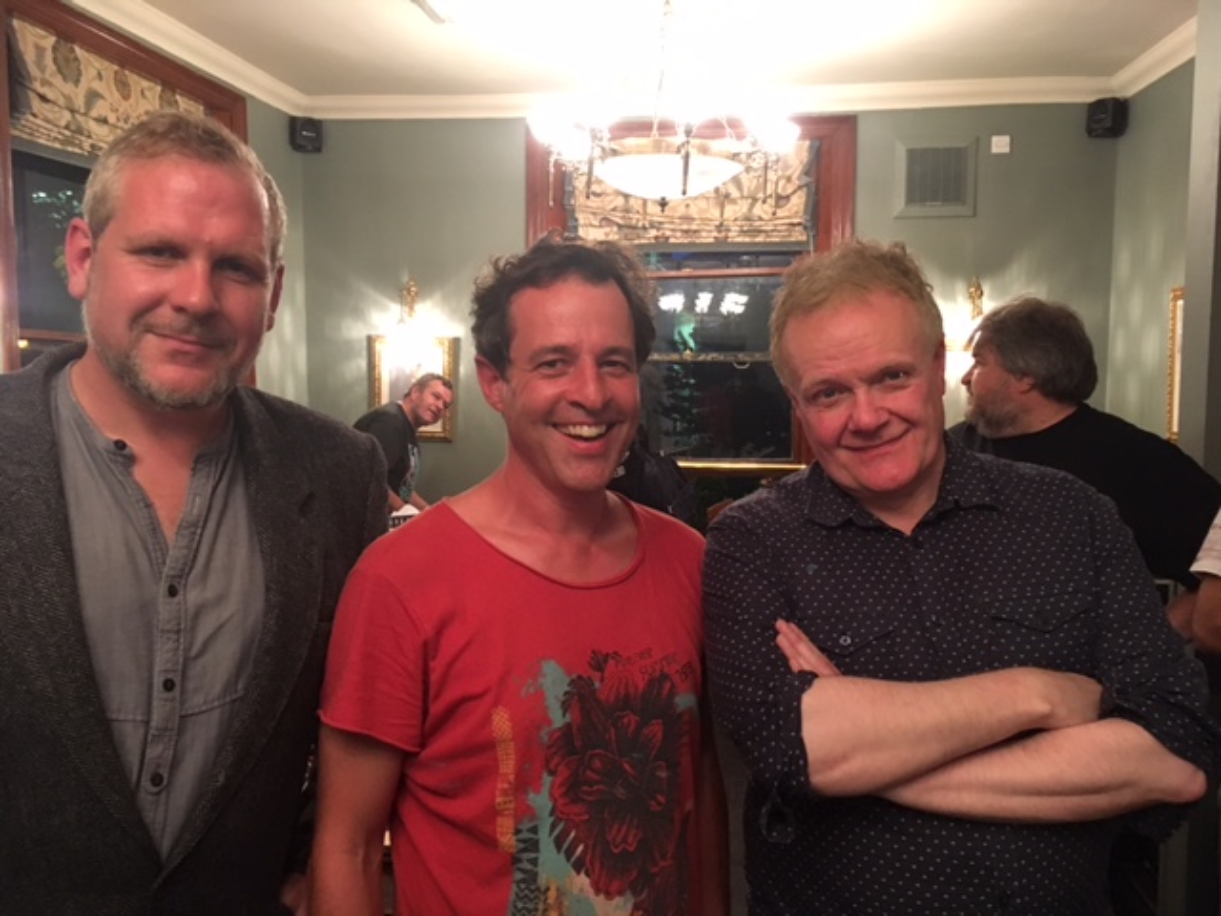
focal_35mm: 29
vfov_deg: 48.2
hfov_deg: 61.7
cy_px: 458
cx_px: 610
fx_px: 1023
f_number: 2.2
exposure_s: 1/17
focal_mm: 4.15
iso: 200
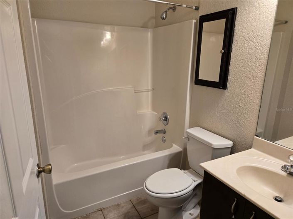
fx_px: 195
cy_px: 110
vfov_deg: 58.8
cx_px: 146
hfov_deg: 74.0
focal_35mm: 23
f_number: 1.8
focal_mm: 5.4
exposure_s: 1/120
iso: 125
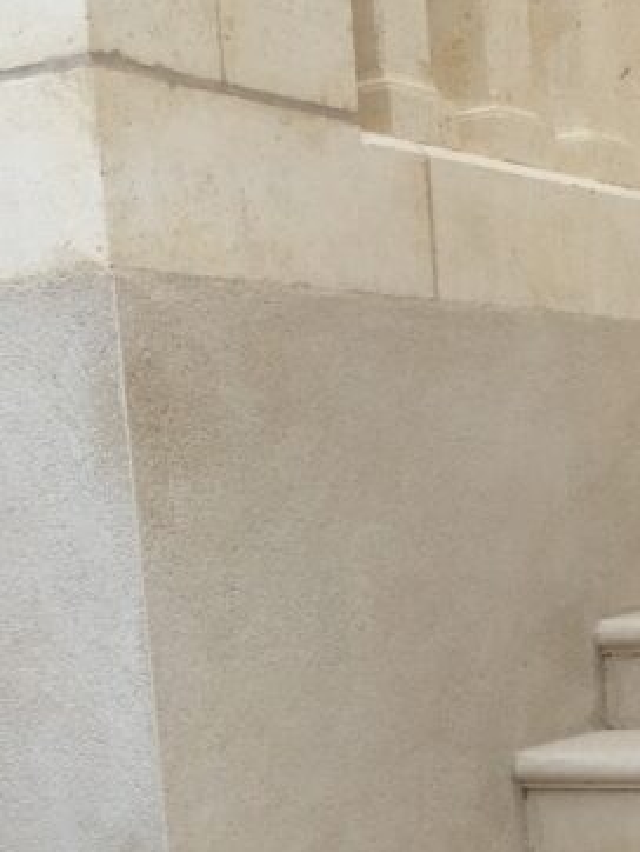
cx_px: 640
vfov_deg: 23.3
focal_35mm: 82
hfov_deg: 17.6
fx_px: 2019
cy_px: 746
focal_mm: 4.15
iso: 25
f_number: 2.2
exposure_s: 1/1350
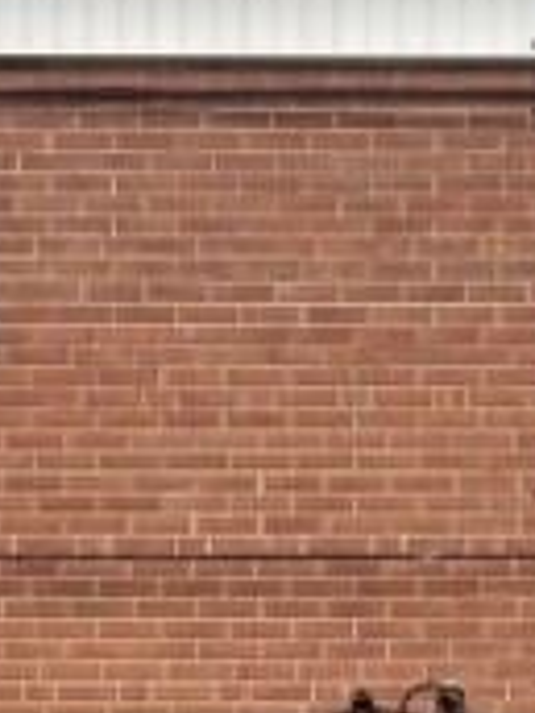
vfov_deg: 17.5
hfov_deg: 15.2
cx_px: 332
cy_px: 1165
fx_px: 1999
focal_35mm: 97
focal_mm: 4.2
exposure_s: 1/1742
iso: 32
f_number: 1.6
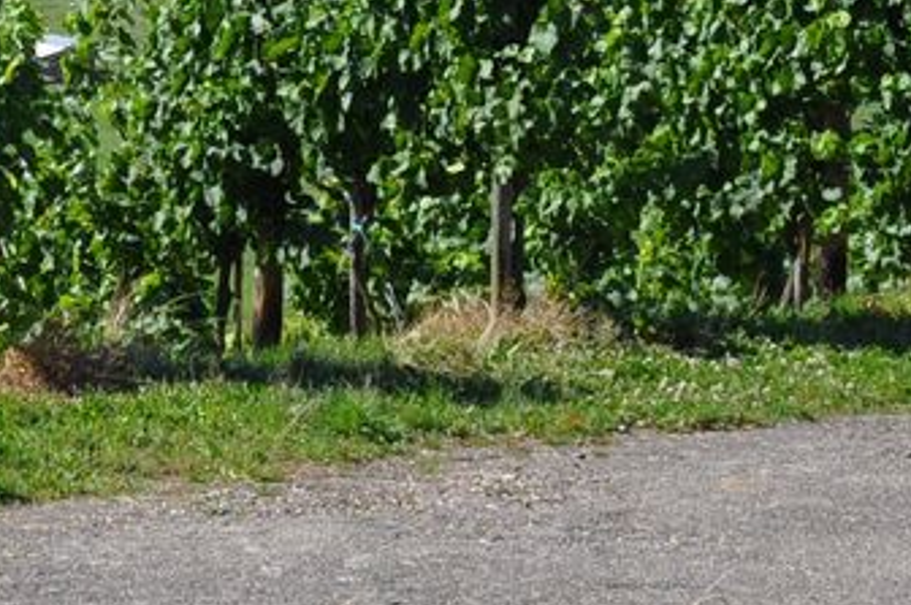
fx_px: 8667
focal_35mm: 343
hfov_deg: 6.0
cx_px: -211
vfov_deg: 3.9
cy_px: -673
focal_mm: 48
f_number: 9
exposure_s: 1/320
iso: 200
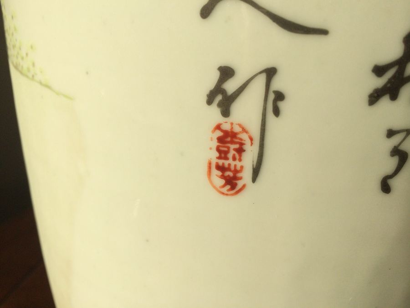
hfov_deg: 60.0
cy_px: 154
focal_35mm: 30
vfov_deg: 46.8
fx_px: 355
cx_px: 205
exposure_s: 1/2740
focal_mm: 4.12
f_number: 2.2
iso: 40
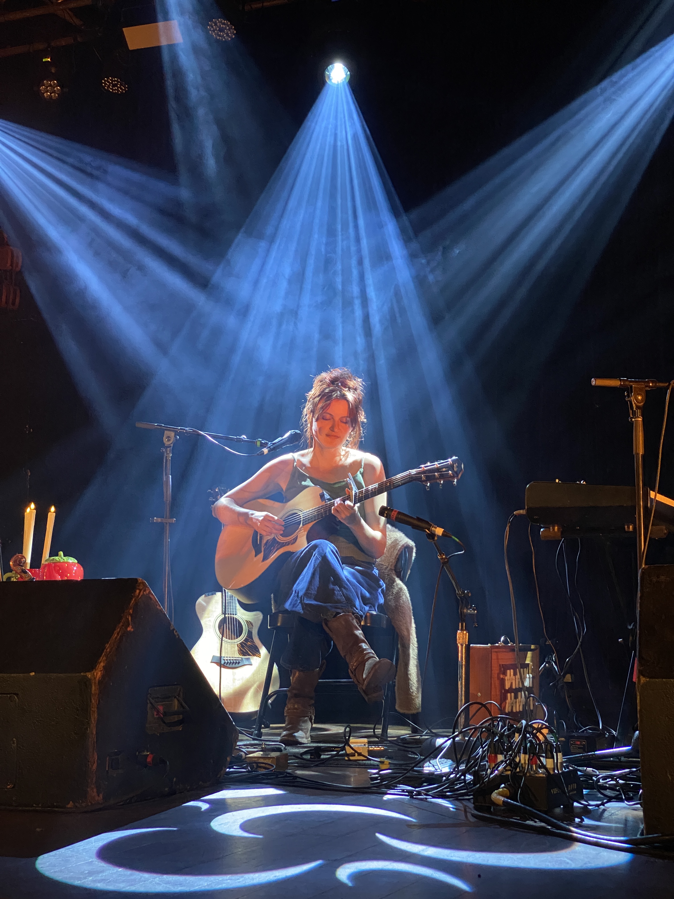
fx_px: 1350
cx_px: 337
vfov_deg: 36.8
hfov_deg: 28.0
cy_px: 450
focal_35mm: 52
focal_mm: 6
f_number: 2
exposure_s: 1/60
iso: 320
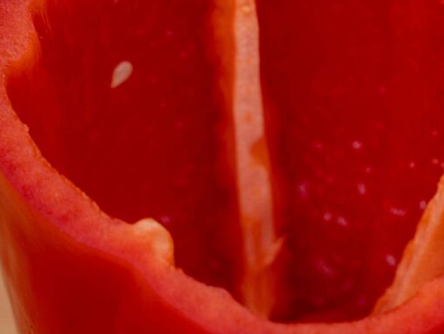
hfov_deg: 10.1
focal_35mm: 192
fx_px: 2464
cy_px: 299
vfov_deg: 7.7
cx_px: 549
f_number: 6.3
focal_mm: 49
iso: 125
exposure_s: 1/160
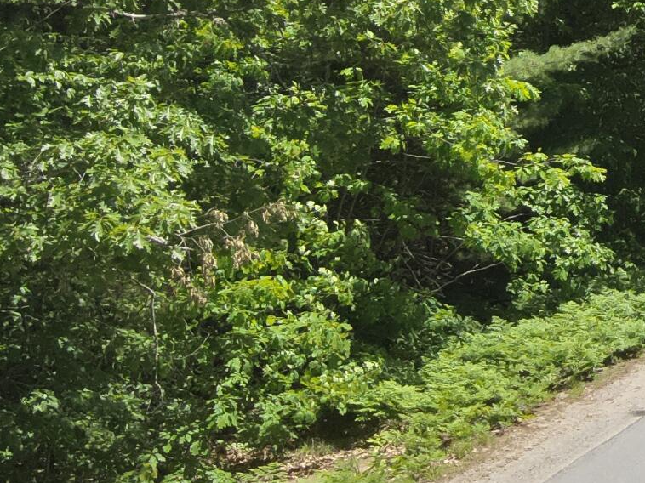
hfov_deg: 17.8
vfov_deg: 15.1
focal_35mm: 95
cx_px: 1045
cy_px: -60
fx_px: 1770
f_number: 2.8
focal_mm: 4.4
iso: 100
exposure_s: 1/640
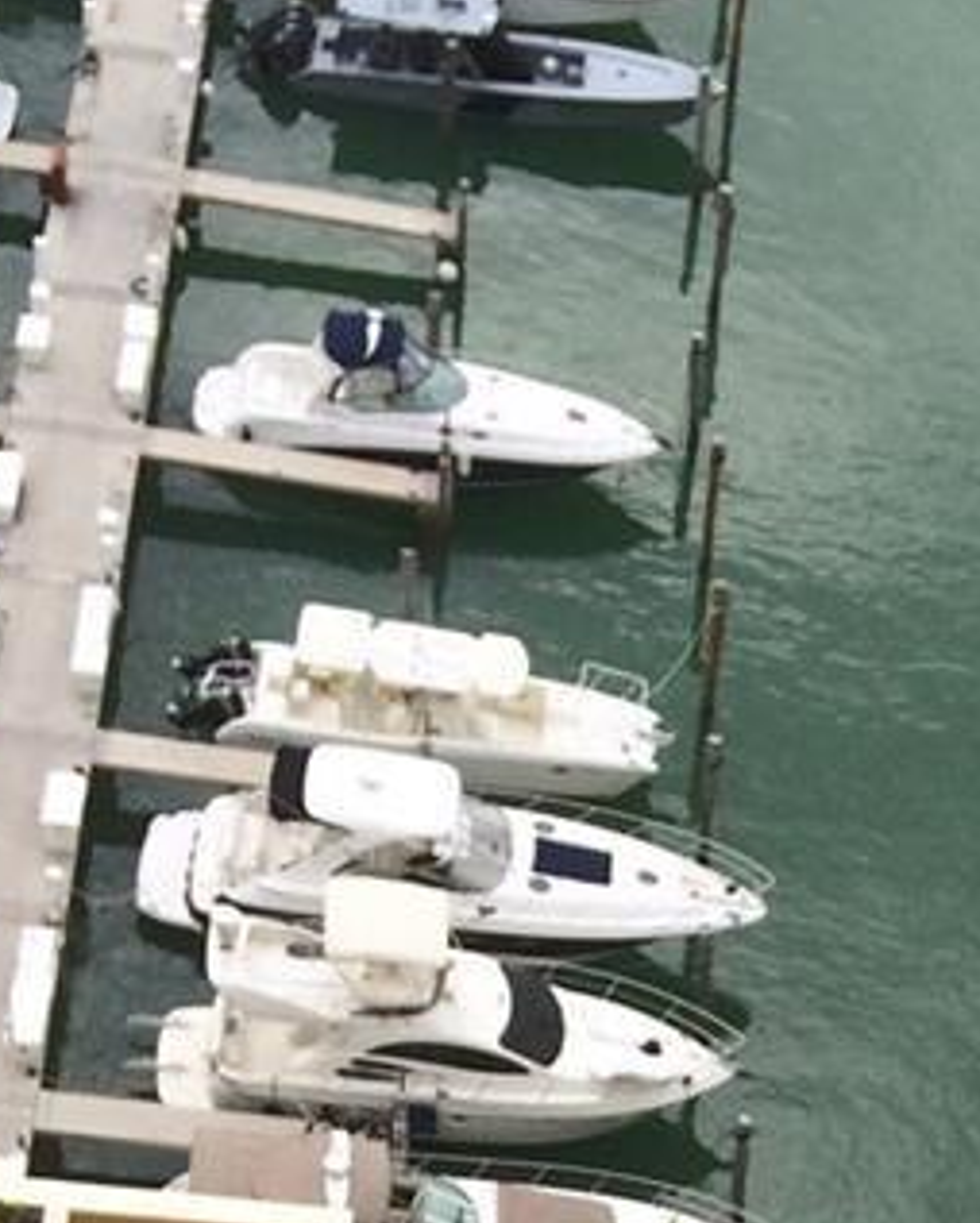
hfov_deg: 13.6
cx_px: 1431
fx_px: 3876
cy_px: 1782
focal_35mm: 107
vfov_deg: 16.5
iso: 32
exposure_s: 1/1325
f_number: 2.2
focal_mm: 4.15
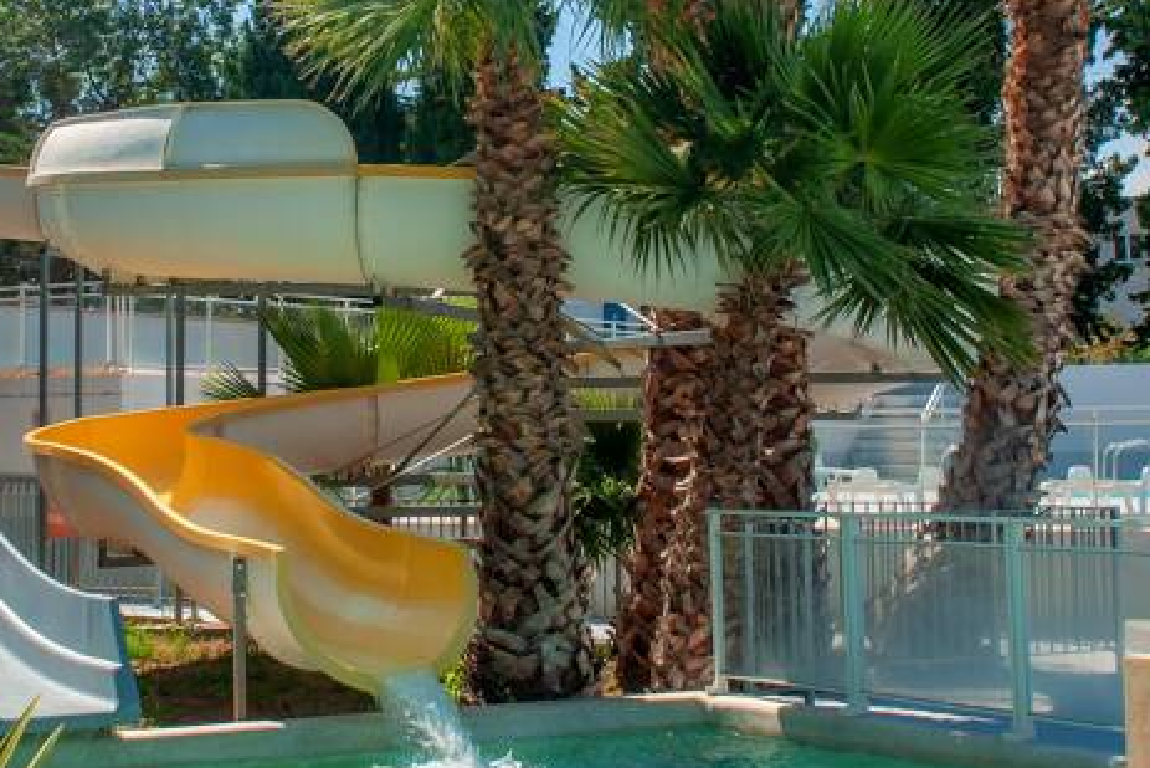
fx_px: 2237
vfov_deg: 19.3
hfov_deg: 28.7
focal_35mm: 70
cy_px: 169
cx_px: 442
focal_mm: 24
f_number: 11
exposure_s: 1/250
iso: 200
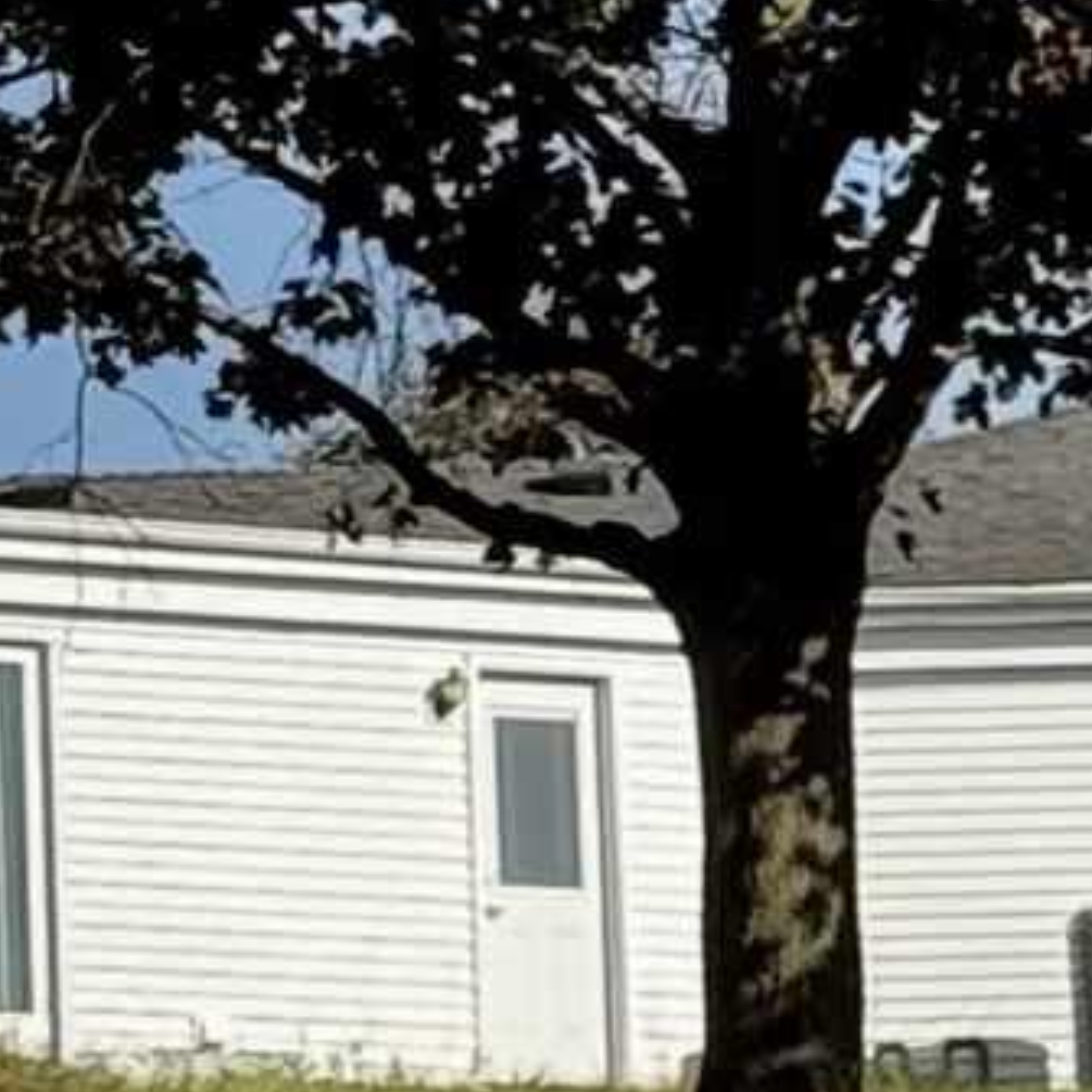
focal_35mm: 389
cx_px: -603
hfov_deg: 4.5
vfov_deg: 4.5
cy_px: -26
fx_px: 13884
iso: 64
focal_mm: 6.76
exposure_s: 1/4608
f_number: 1.78
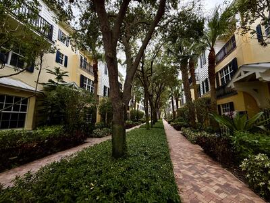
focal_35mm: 14
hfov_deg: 102.1
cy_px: 102
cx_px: 135
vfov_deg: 85.7
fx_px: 109
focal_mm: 2.22
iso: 50
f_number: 2.2
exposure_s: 1/210
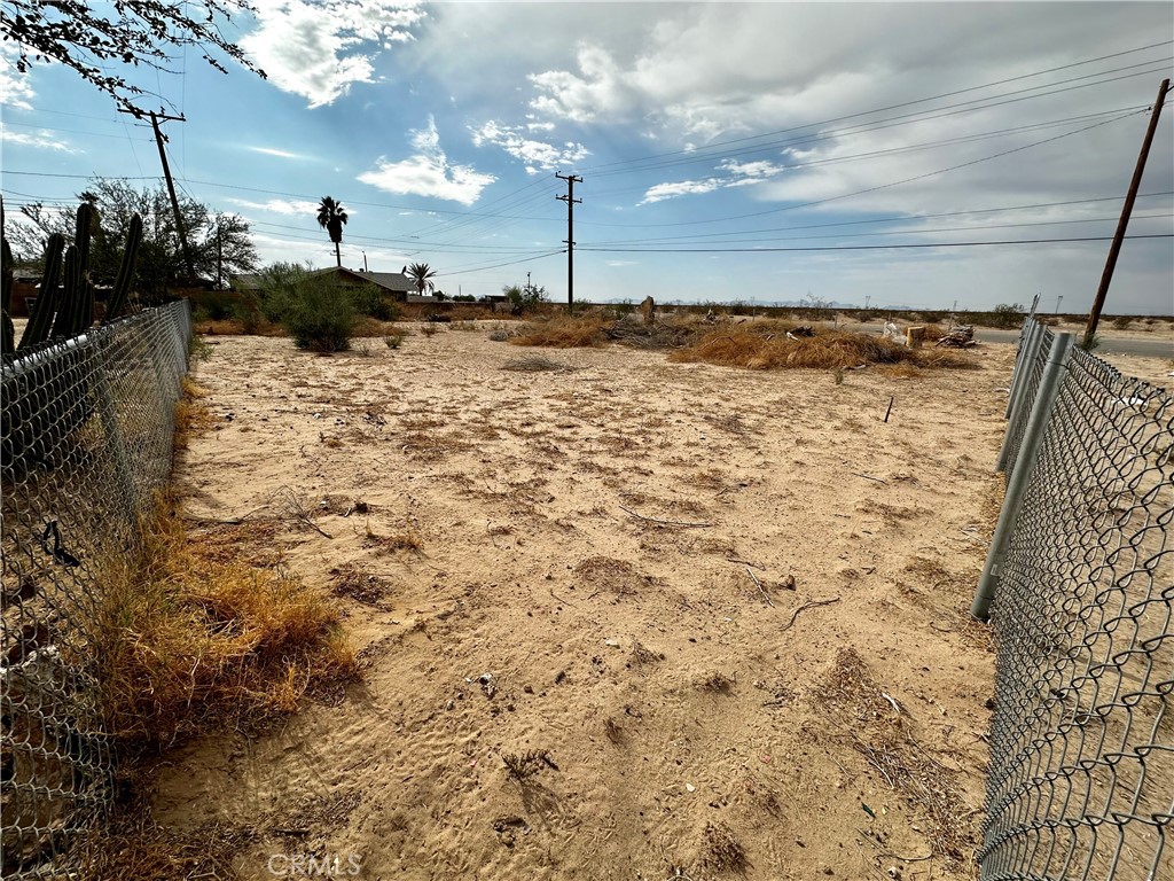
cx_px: 587
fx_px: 475
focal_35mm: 14
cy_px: 440
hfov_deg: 102.1
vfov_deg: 85.7
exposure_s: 1/4000
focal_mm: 2.22
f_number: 2.2
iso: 50
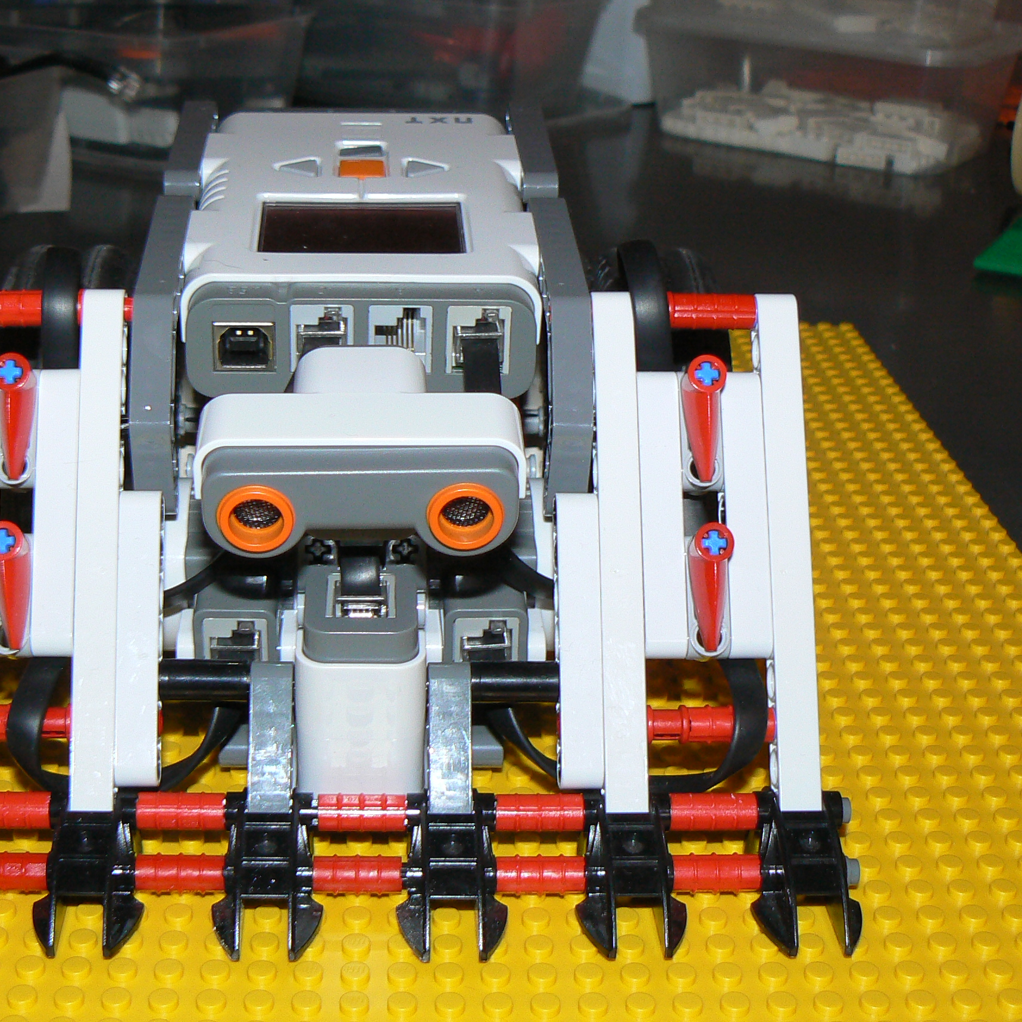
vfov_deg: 33.4
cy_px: 511
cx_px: 382
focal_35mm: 51
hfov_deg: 33.2
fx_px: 1704
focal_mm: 6
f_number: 2.8
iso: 100
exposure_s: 1/30
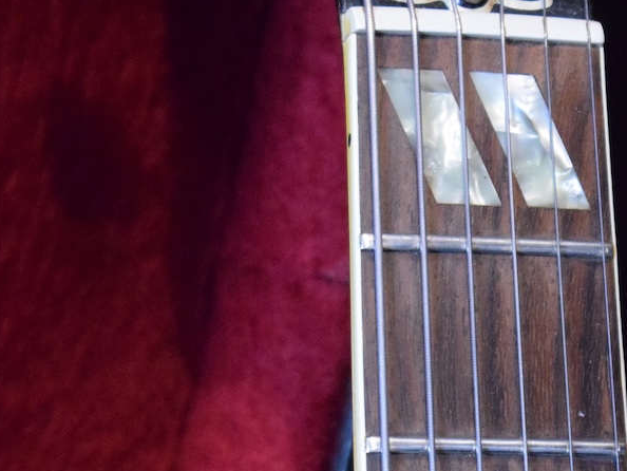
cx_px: 489
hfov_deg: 9.9
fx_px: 3628
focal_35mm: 200
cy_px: 552
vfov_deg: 7.4
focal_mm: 55
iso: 5600
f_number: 5.6
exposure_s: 1/60
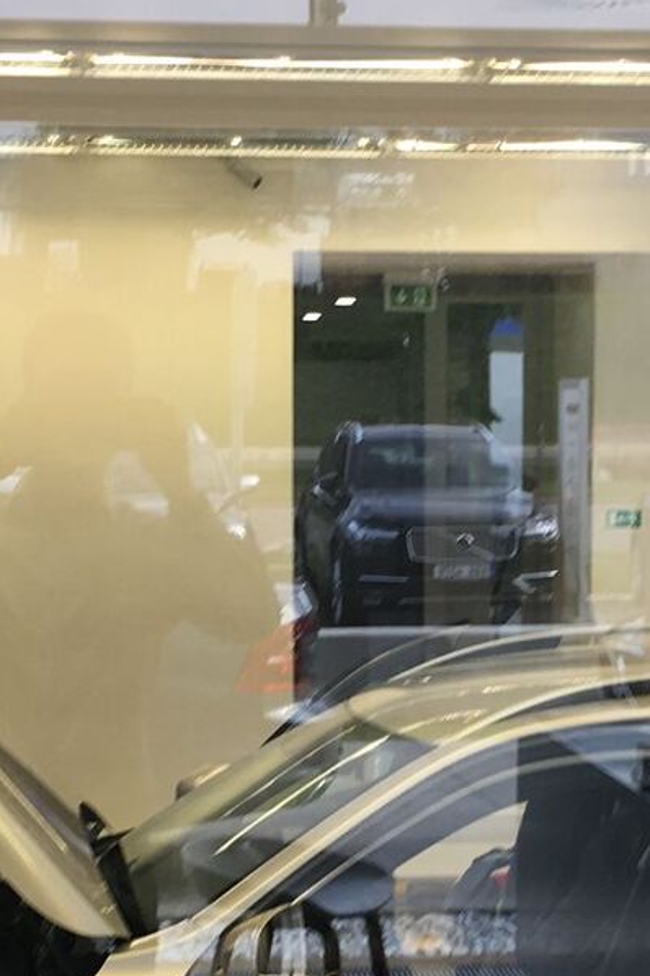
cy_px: 827
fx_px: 2627
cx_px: 390
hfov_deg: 14.1
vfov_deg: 20.7
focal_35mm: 97
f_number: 2.2
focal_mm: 4.15
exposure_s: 1/50
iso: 25
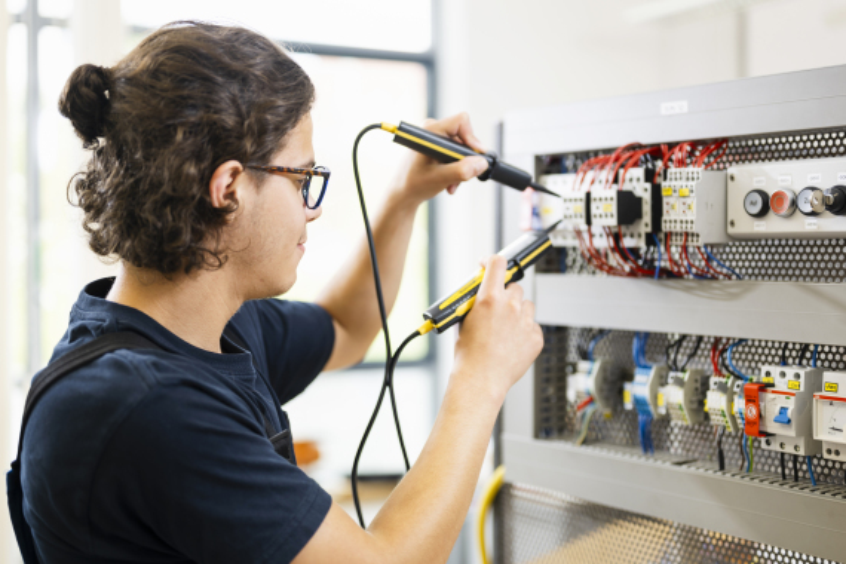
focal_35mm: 50
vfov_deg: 27.0
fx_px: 1175
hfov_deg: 39.6
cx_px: 423
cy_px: 282
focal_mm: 50
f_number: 1.8
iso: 80
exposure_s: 1/160
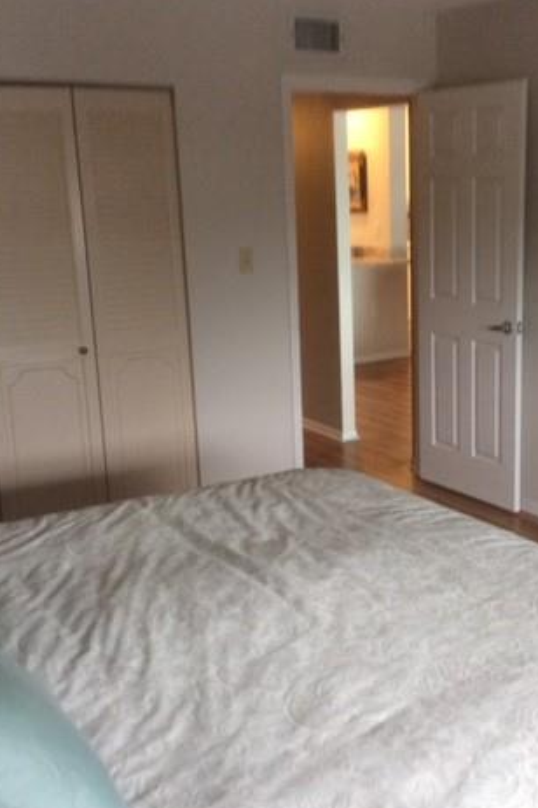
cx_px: 379
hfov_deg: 28.9
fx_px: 1031
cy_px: 413
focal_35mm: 46
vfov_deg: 42.7
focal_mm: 3.3
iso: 80
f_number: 2.4
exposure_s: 1/24
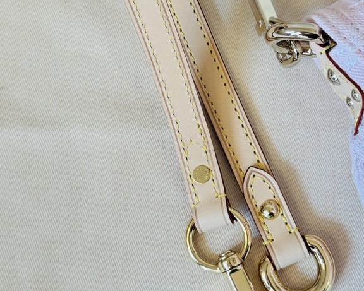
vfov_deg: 18.6
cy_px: 74
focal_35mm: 82
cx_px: 198
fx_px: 884
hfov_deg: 23.3
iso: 80
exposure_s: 1/100
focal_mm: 6.76
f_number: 1.78
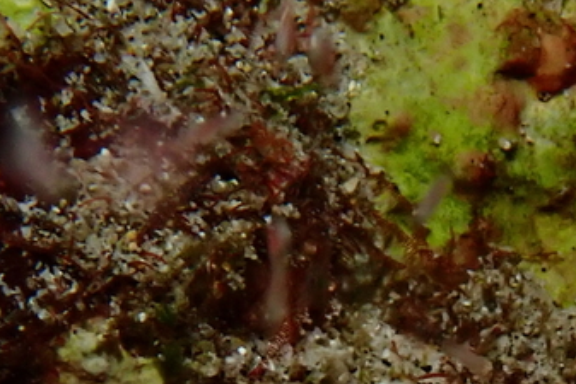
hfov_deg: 5.8
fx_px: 5634
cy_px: 482
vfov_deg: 3.9
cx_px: 535
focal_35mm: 352
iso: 500
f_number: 6.3
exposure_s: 1/200
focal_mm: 18
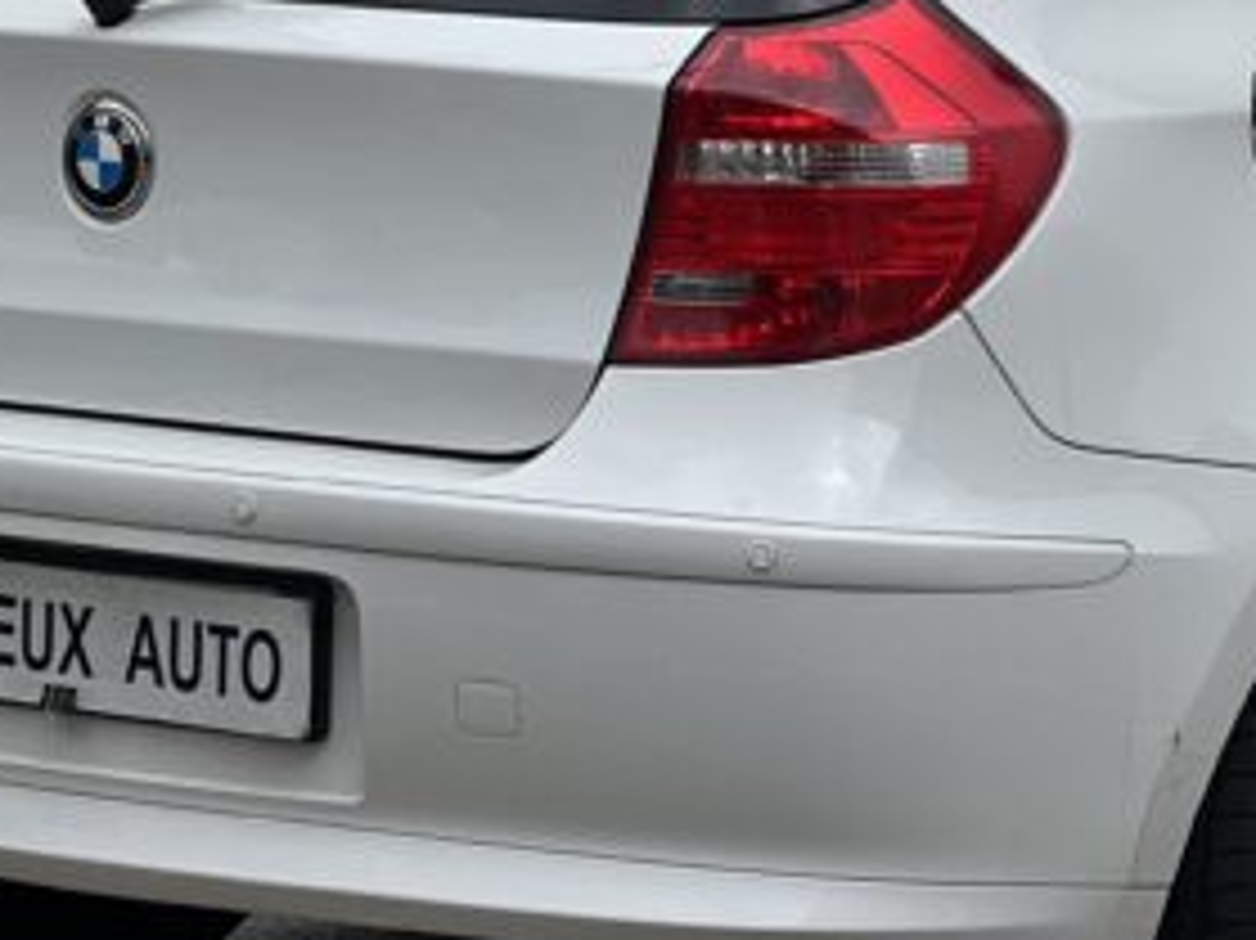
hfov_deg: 8.9
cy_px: 198
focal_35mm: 221
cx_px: 1301
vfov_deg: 6.7
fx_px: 8015
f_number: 2.8
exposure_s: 1/896
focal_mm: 9
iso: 32
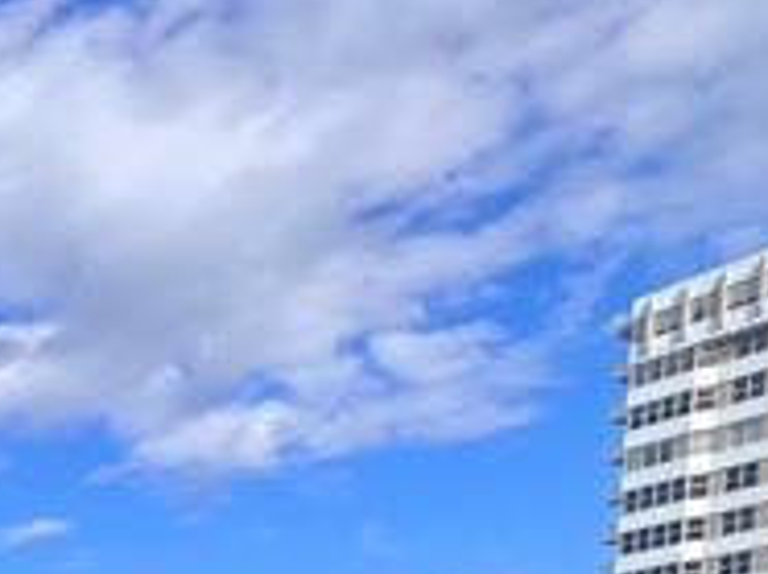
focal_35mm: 56
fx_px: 1241
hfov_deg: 24.9
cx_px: -429
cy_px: 1074
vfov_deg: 18.9
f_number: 1.8
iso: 32
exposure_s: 1/1410
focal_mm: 1.57
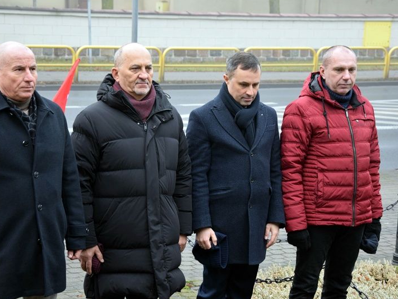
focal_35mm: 95
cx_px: 191
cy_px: 160
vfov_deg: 15.6
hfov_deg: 20.6
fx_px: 1093
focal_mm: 52
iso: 640
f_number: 5
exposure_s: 1/100
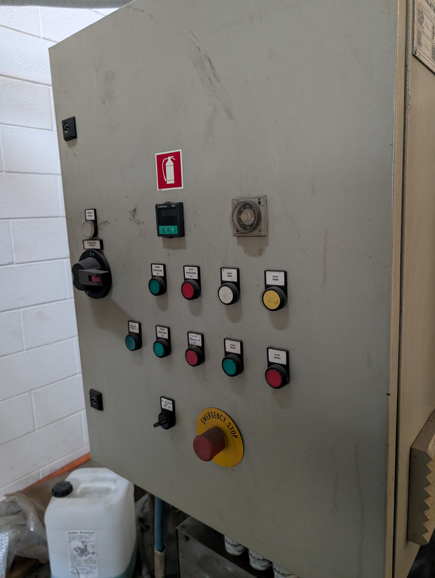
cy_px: 289
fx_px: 401
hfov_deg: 56.9
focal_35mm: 24
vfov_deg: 71.5
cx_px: 218
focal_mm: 6.9
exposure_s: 1/82.1
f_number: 1.68
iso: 941
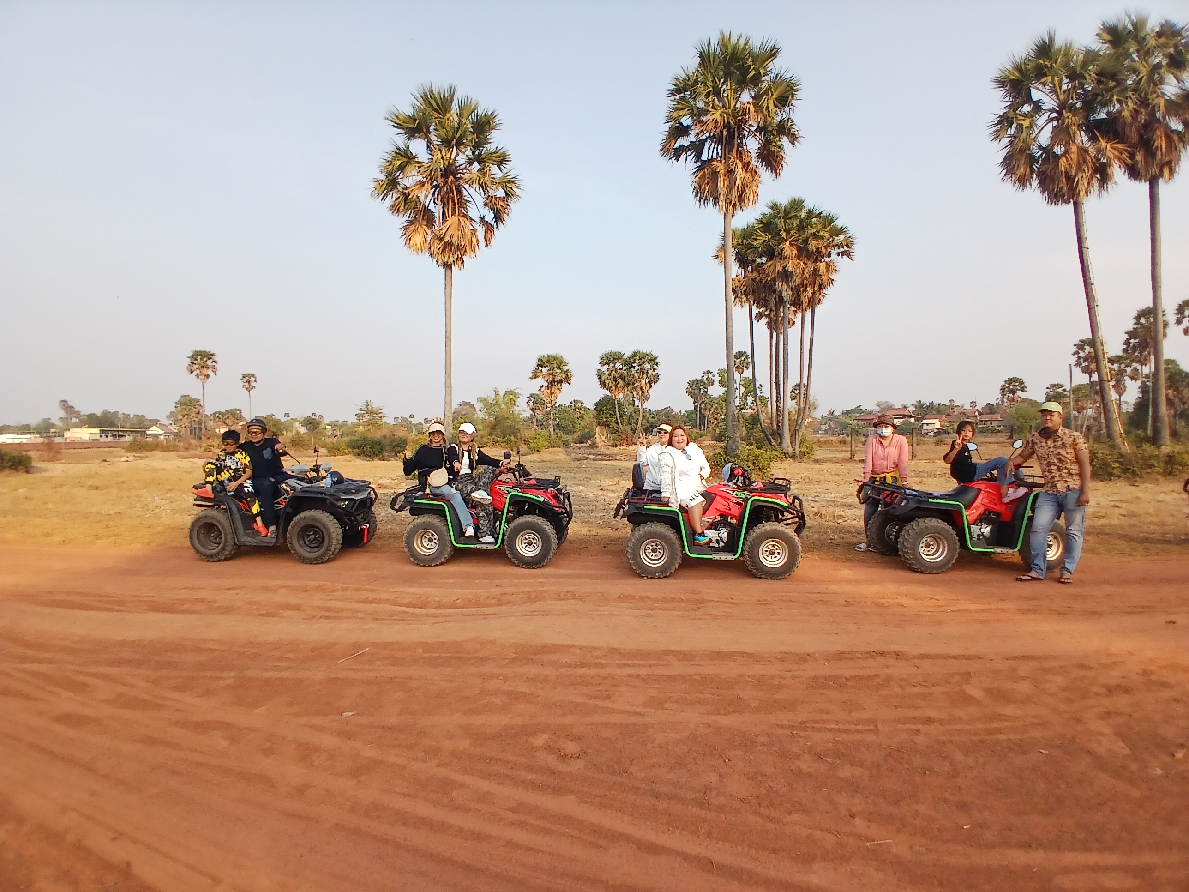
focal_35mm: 17
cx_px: 594
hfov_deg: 91.0
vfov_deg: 74.7
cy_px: 446
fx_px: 584
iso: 50
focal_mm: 1.4
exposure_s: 1/441
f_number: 2.2
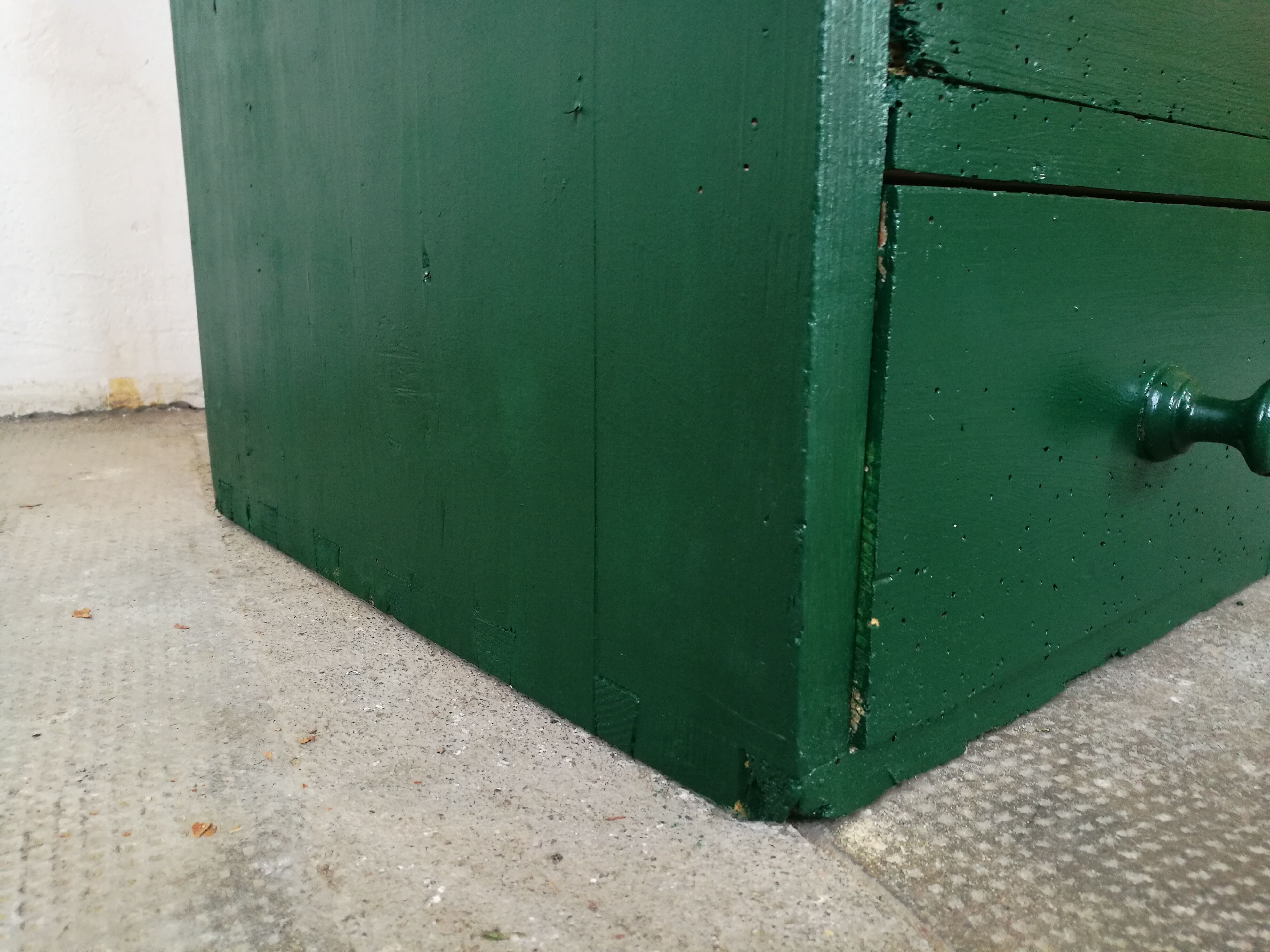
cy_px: 476
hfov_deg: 65.3
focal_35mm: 27
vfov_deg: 51.4
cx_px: 635
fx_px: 991
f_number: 2.2
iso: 250
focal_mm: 4.5
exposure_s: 1/33.3
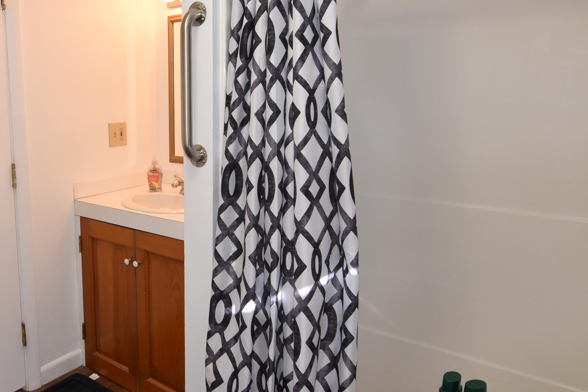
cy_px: 179
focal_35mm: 30
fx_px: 488
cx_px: 150
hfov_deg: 58.9
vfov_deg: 43.7
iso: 720
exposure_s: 1/100
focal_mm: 11
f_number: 5
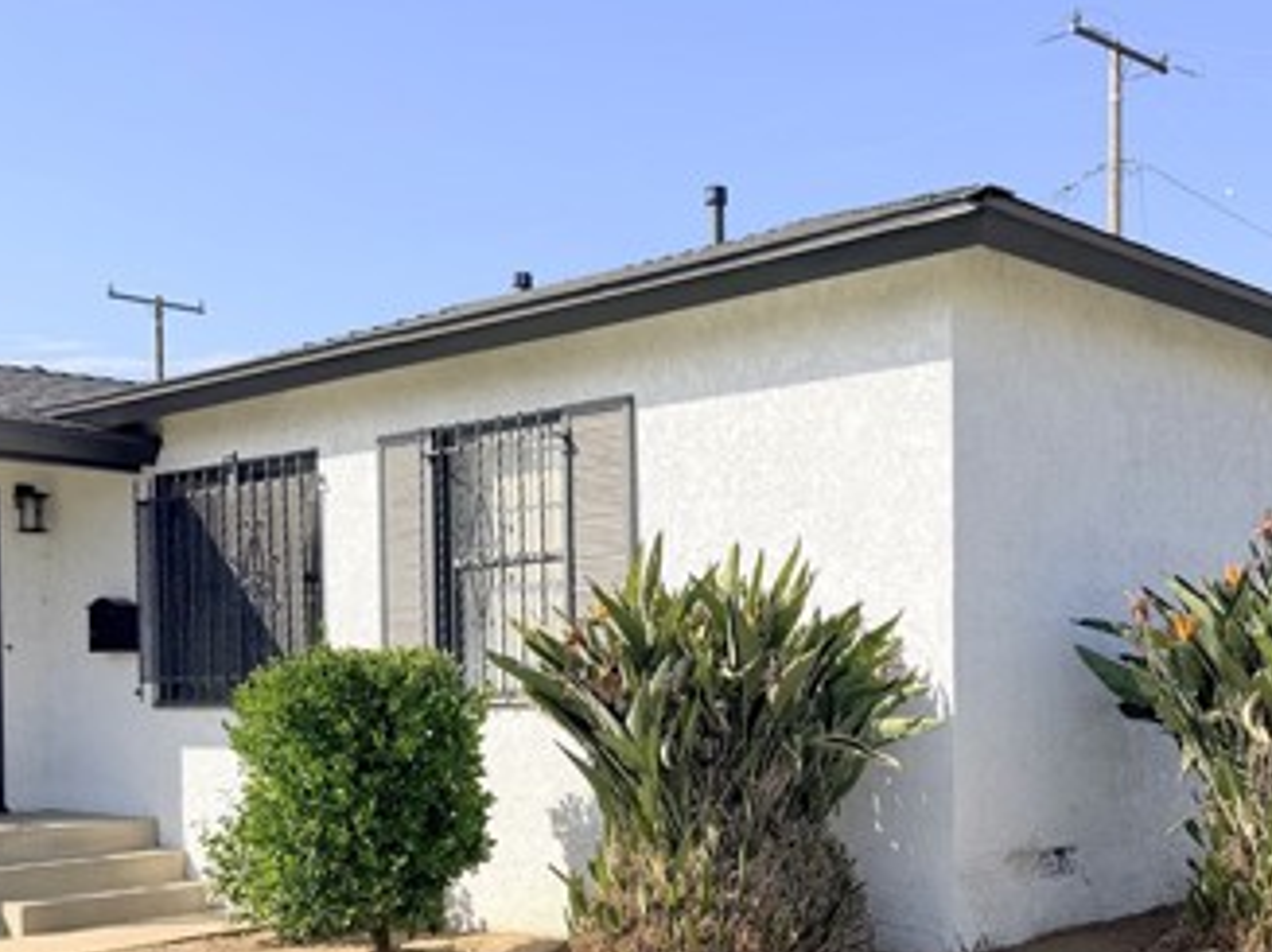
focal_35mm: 47
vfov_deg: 30.3
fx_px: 1726
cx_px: 685
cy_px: 731
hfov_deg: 40.4
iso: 80
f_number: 1.78
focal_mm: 6.76
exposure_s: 1/4673
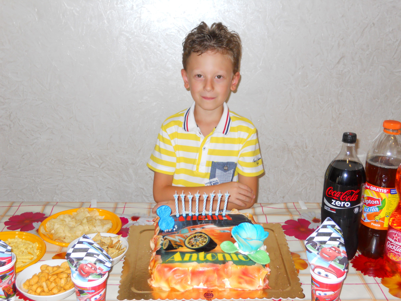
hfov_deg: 45.8
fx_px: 475
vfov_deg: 35.1
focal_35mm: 41
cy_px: 150
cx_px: 200
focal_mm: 7.3
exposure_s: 1/30
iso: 160
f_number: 3.2
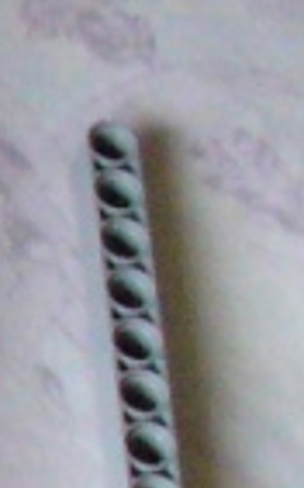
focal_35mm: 284
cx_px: -1268
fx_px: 3769
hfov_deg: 4.0
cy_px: 665
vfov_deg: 7.3
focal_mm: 6.1
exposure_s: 1/160
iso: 400
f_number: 2.8
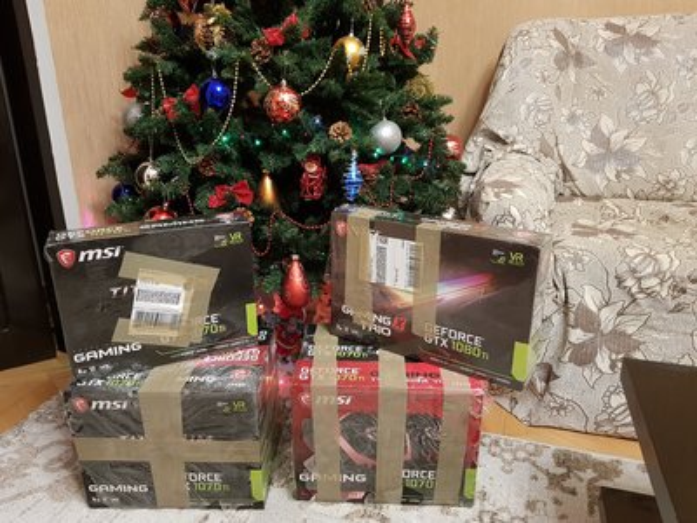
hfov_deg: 67.3
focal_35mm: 26
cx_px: 348
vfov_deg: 53.1
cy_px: 262
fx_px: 524
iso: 200
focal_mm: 4.2
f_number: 1.7
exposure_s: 1/11
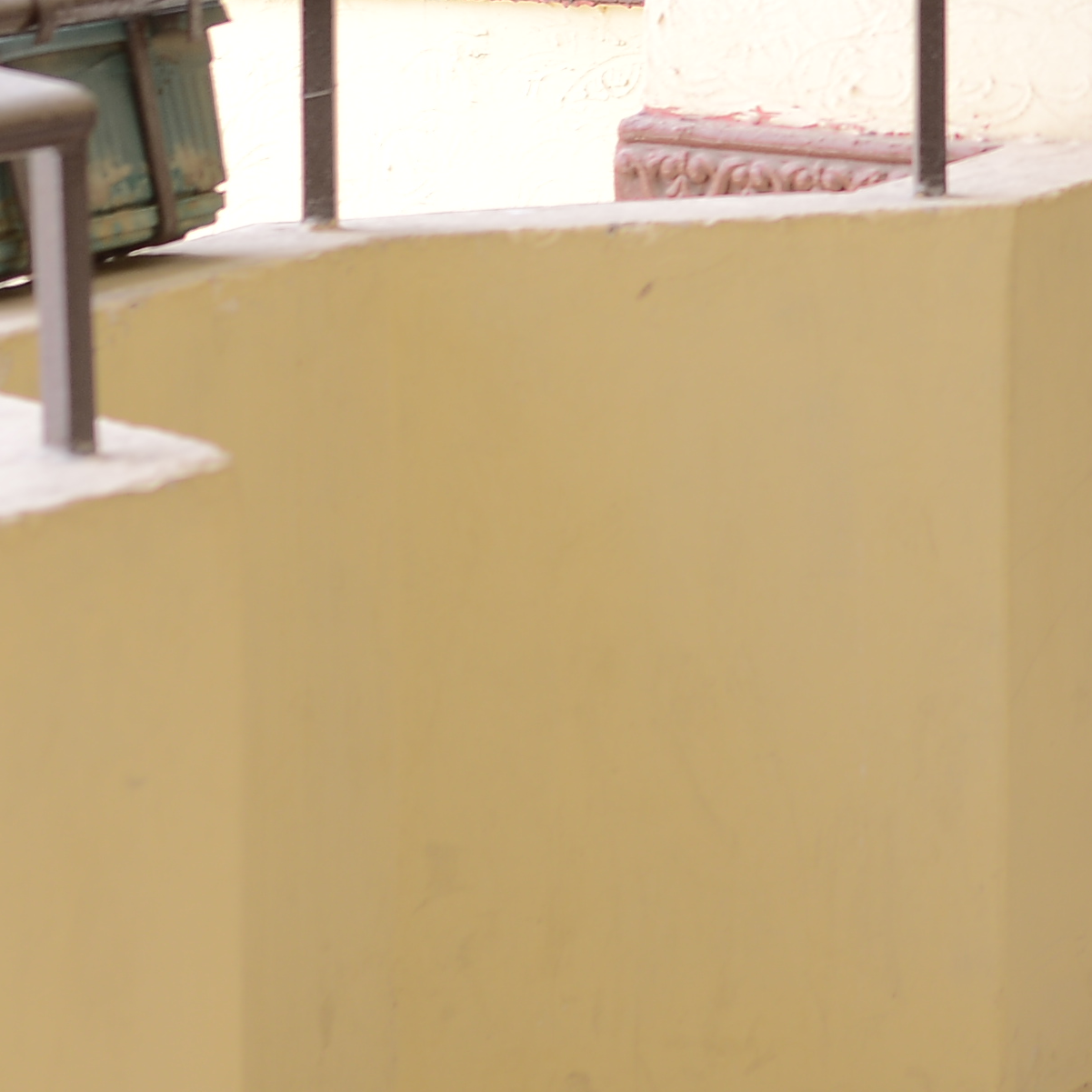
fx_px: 7602
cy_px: -497
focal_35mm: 213
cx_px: 1889
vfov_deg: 8.1
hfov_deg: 8.0
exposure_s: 1/200
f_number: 3.5
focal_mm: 50
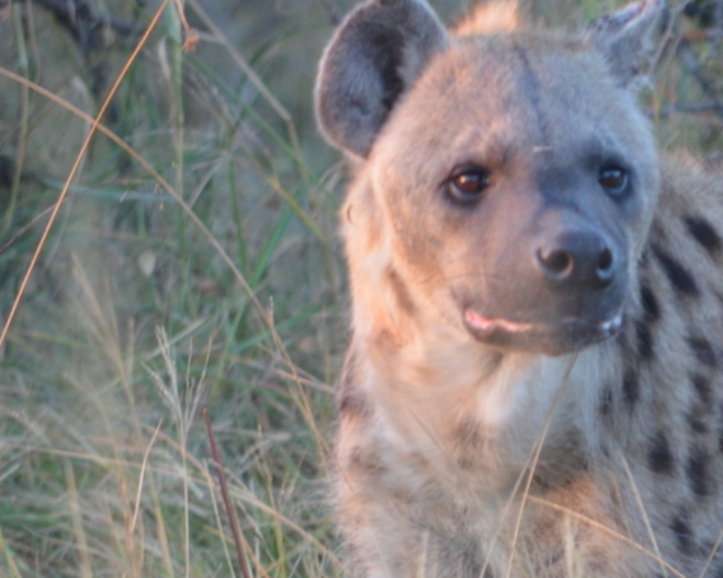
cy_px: 360
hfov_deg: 1.8
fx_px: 22544
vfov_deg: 1.5
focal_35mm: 1054
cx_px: 764
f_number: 5.6
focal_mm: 280
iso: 1400
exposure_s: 1/125
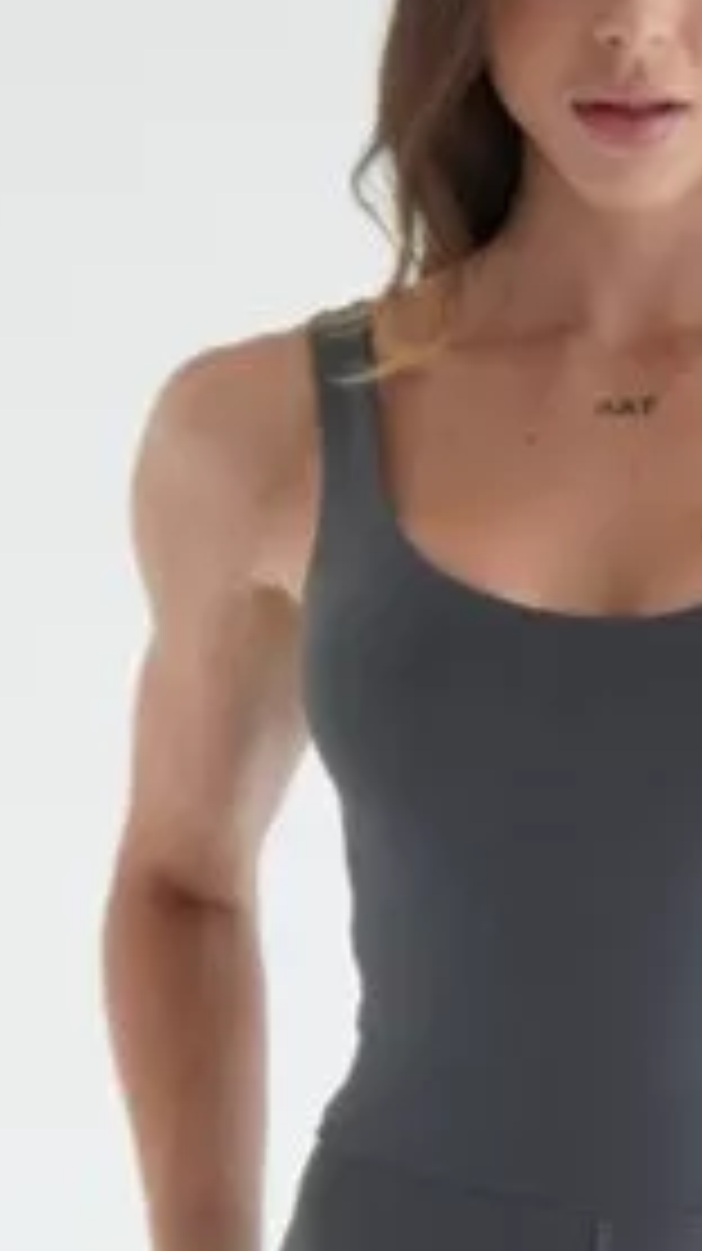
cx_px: 839
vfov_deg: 9.8
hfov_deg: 5.6
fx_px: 7194
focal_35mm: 217
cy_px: 1418
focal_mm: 30
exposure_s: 1/100
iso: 160
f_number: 4.5
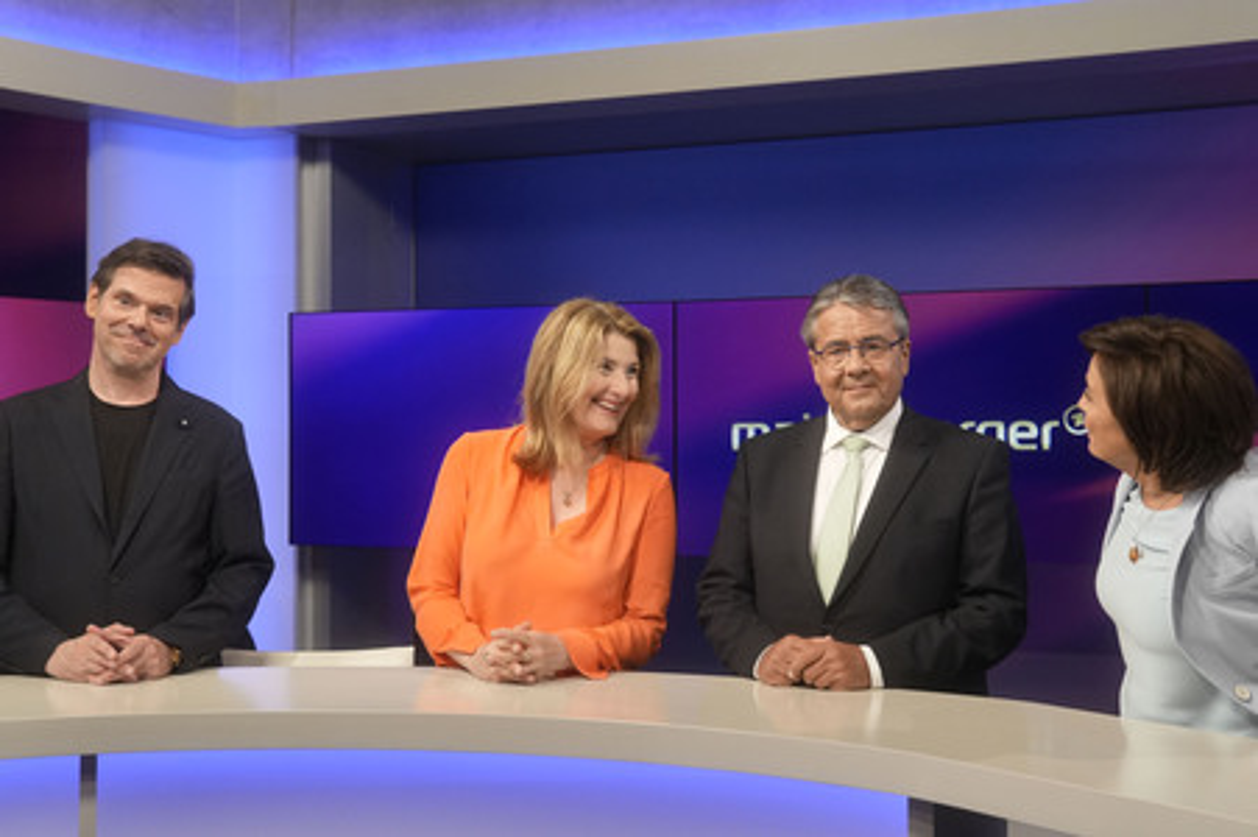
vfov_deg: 29.8
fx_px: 1571
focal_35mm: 45
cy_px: 418
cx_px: 629
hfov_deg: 43.6
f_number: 4
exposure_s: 1/160
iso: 1600
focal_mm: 30
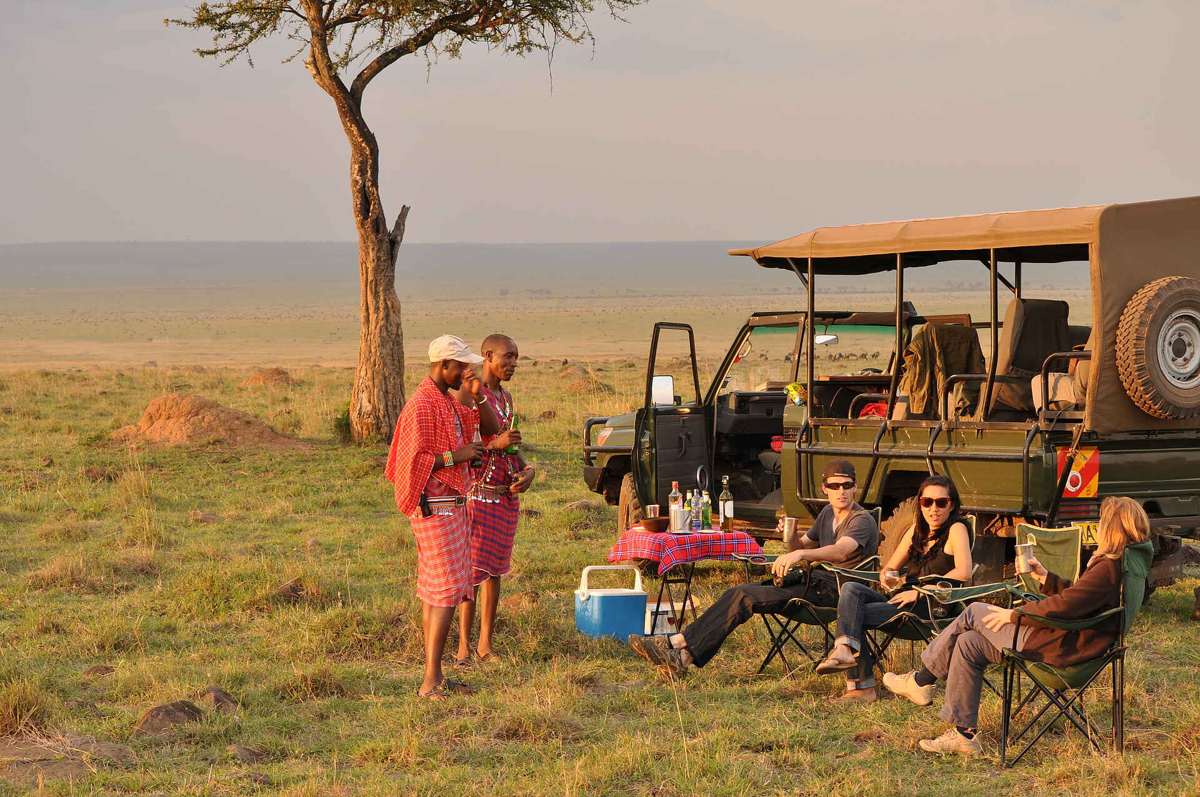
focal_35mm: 82
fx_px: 2746
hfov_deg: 24.6
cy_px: 398
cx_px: 600
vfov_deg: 16.5
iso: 200
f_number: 7.1
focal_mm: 55
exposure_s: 1/50
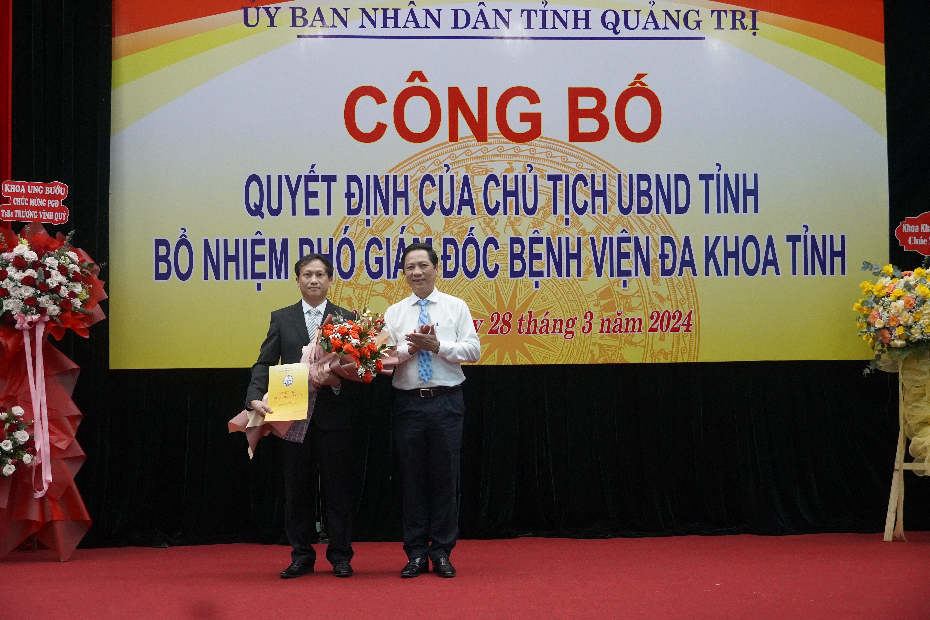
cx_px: 465
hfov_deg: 37.9
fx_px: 1356
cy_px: 310
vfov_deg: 25.8
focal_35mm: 52
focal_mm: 35
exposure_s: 1/160
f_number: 4.5
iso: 3200
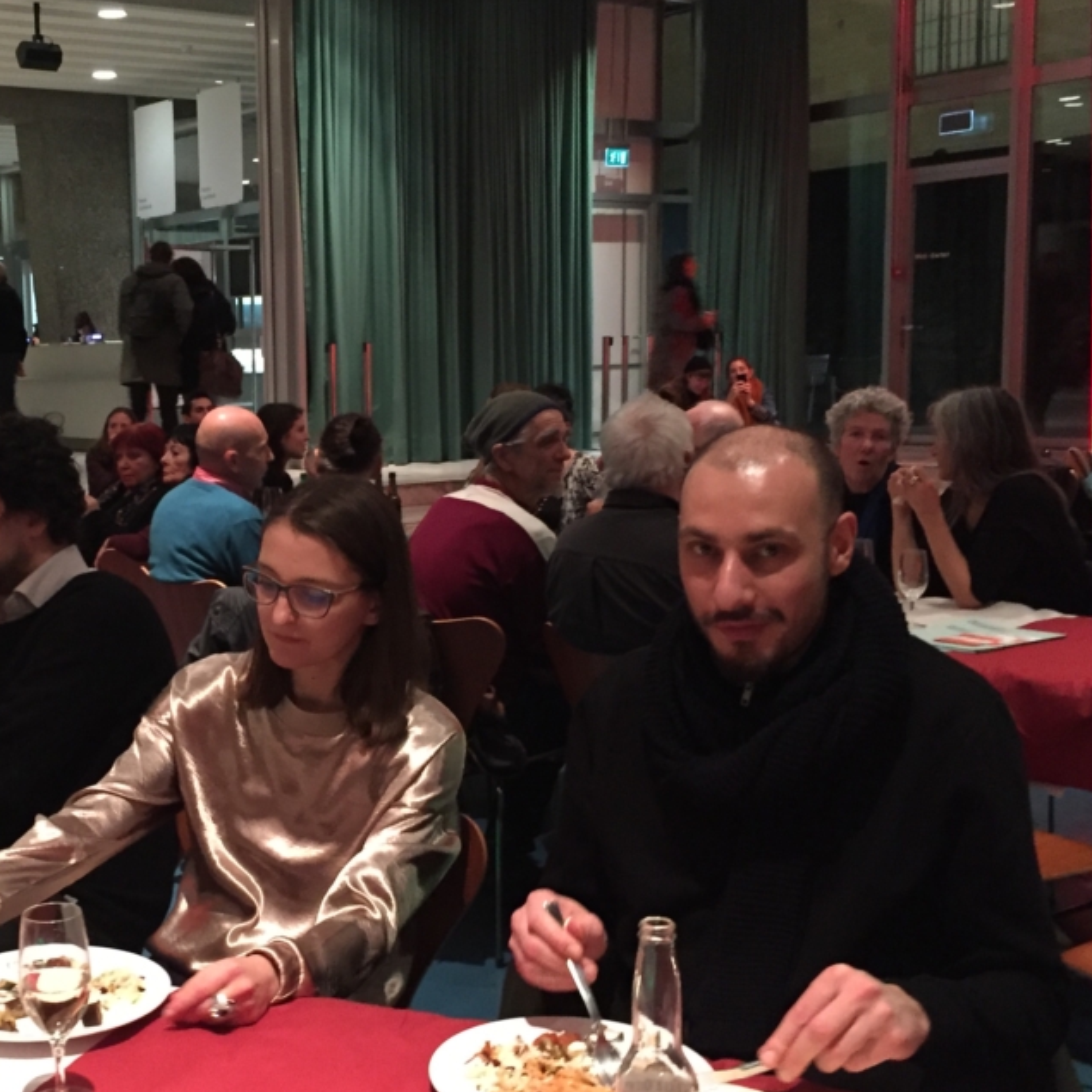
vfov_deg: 36.8
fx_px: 1642
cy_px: 594
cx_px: 236
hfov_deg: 35.7
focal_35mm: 46
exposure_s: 1/17
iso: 500
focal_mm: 4.15
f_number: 2.2
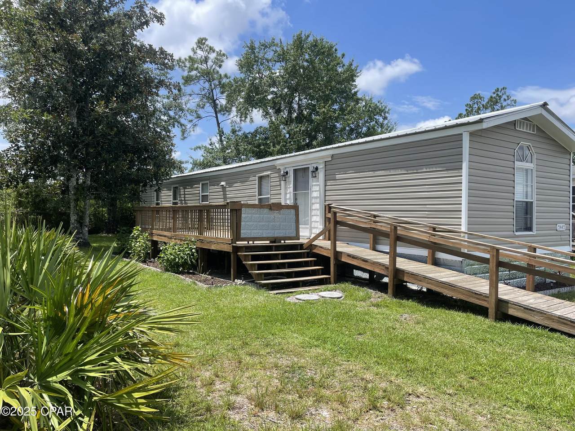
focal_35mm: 25
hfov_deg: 69.4
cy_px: 216
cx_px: 288
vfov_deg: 54.9
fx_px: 415
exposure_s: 1/2717
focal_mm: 5.1
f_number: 1.6
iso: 32
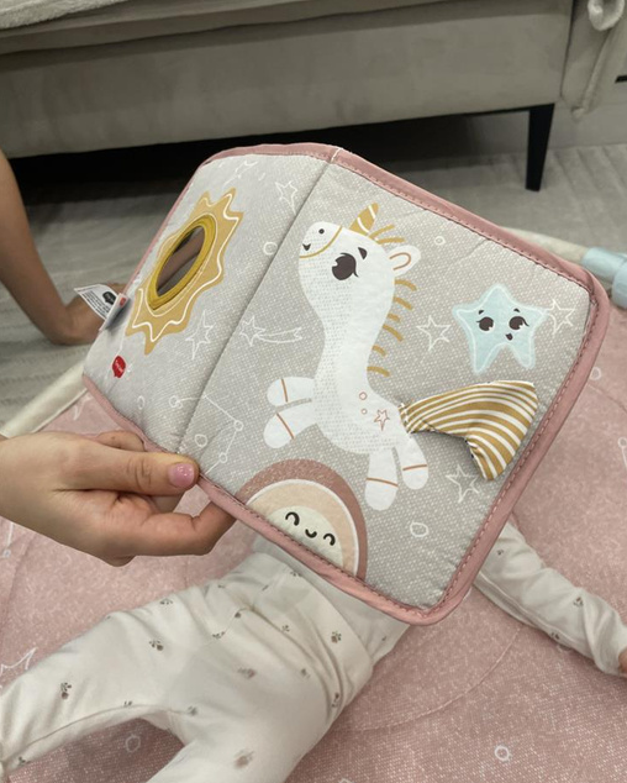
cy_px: 384
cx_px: 320
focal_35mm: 28
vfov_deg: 62.2
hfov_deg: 51.6
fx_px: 649
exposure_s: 1/50
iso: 100
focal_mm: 4.2
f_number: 1.6
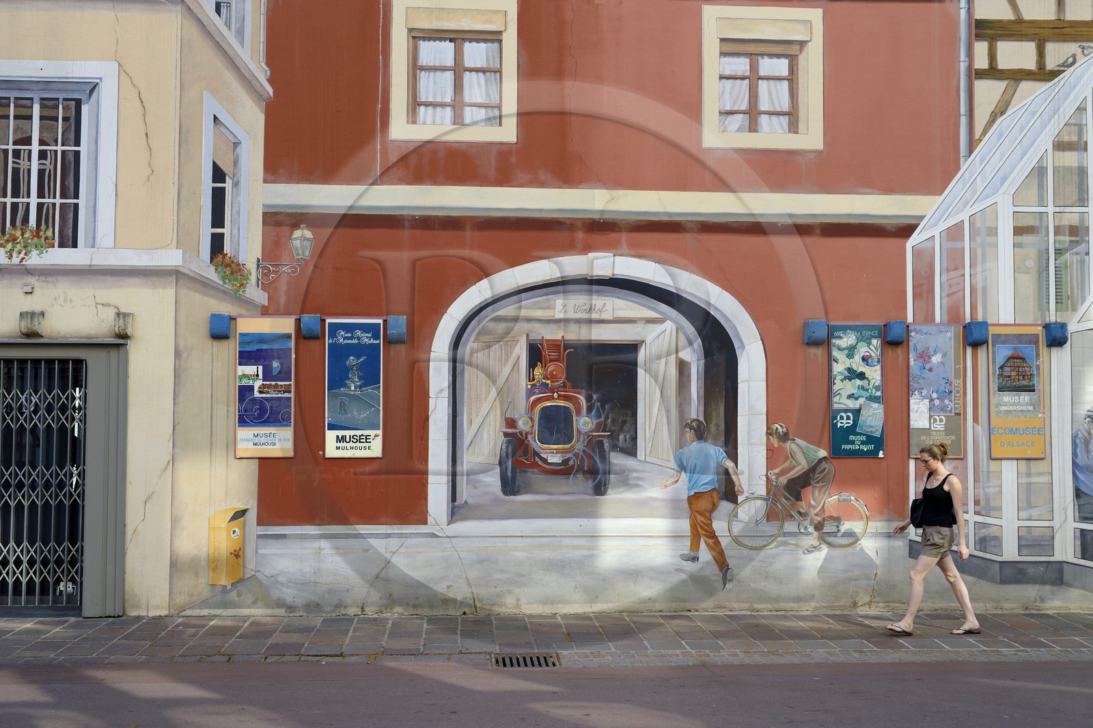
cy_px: 364
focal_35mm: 35
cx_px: 546
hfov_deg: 54.5
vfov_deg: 37.8
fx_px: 1062
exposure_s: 1/400
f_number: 5.6
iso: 200
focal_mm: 35
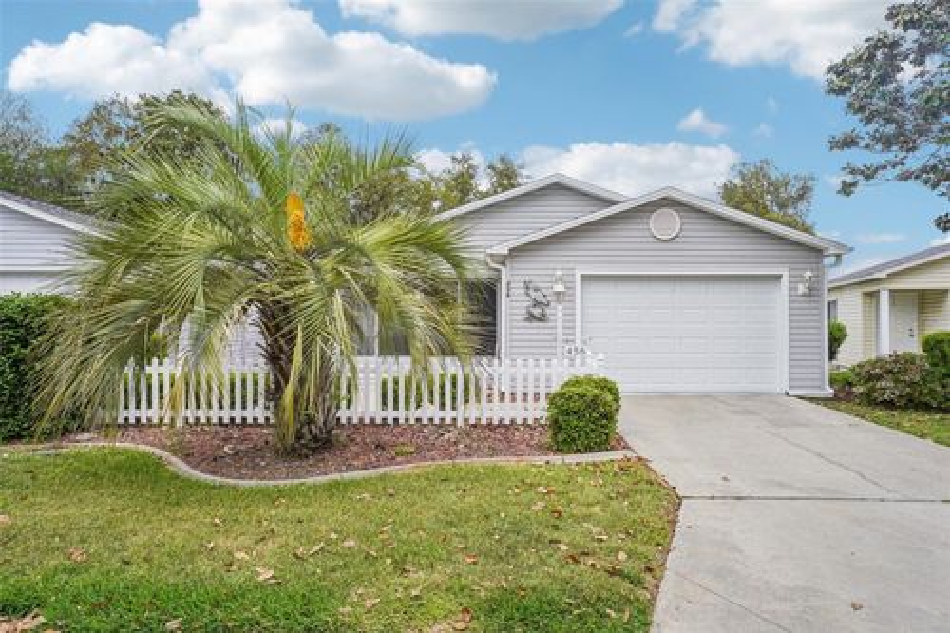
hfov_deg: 73.8
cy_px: 316
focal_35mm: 24
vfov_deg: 53.1
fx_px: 633
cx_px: 475
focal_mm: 24
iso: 125
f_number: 20
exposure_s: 1/30
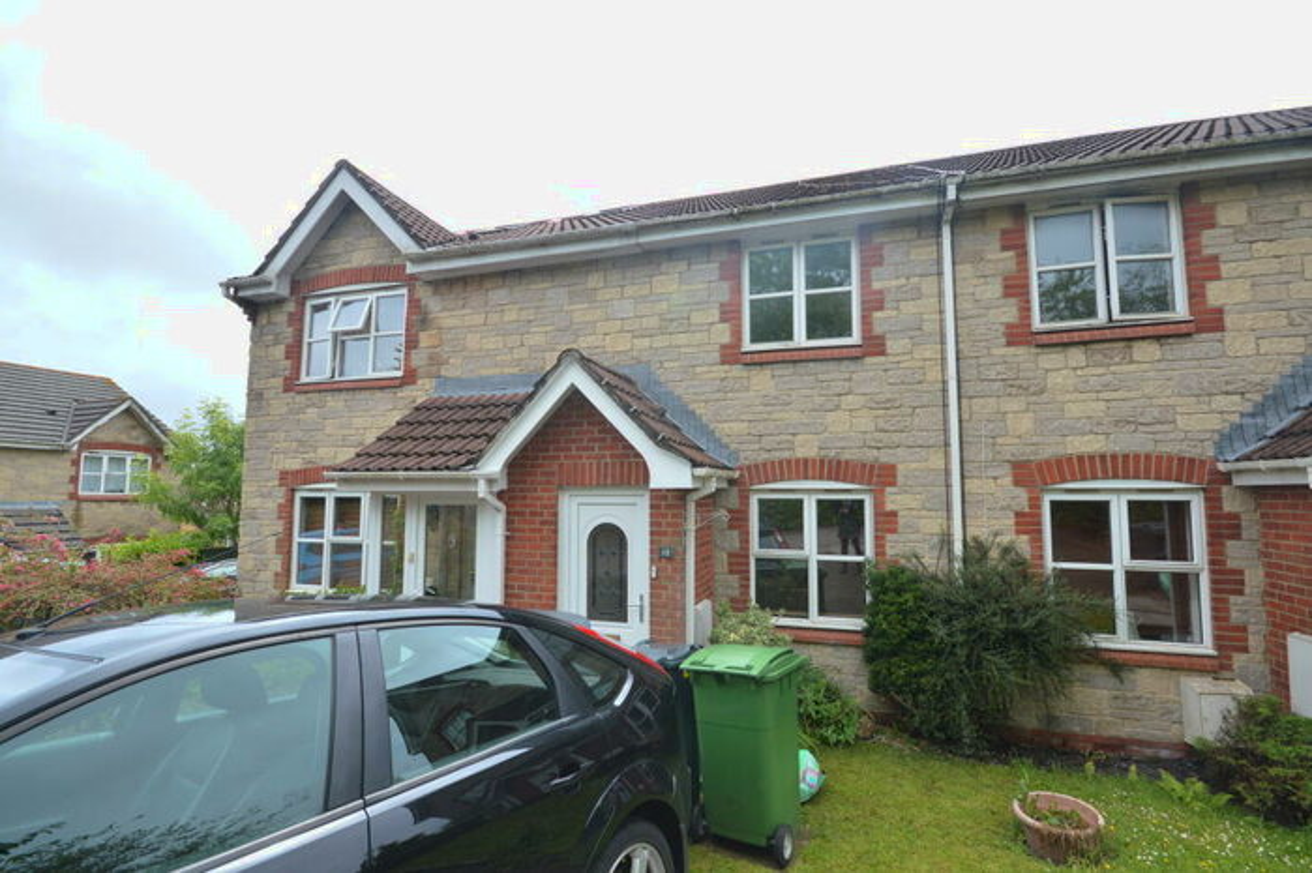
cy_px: 436
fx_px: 546
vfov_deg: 77.3
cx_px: 656
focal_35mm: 15
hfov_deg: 100.4
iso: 400
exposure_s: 1/400
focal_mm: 10
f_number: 10
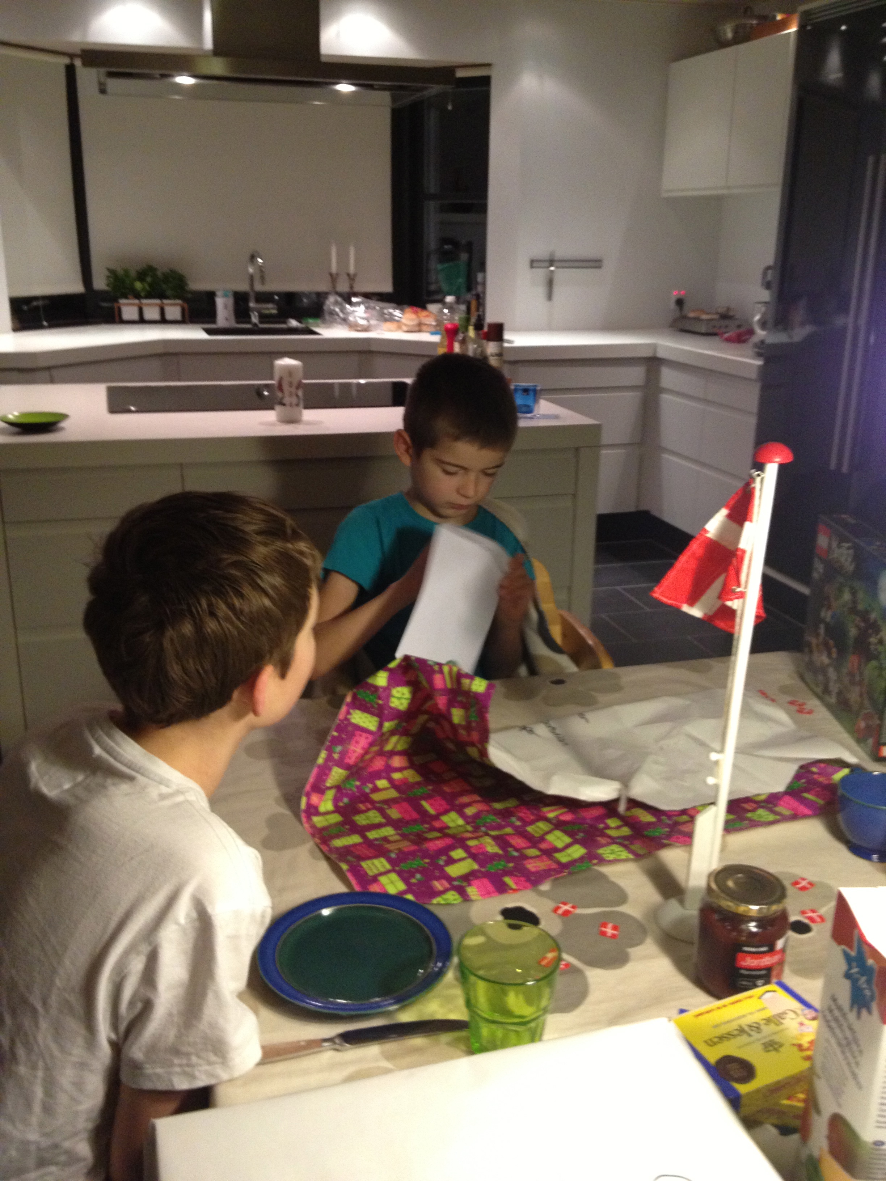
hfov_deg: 40.7
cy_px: 590
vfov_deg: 52.6
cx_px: 443
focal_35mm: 35
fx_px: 1194
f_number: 2.4
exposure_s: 1/20
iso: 250
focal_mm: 4.28
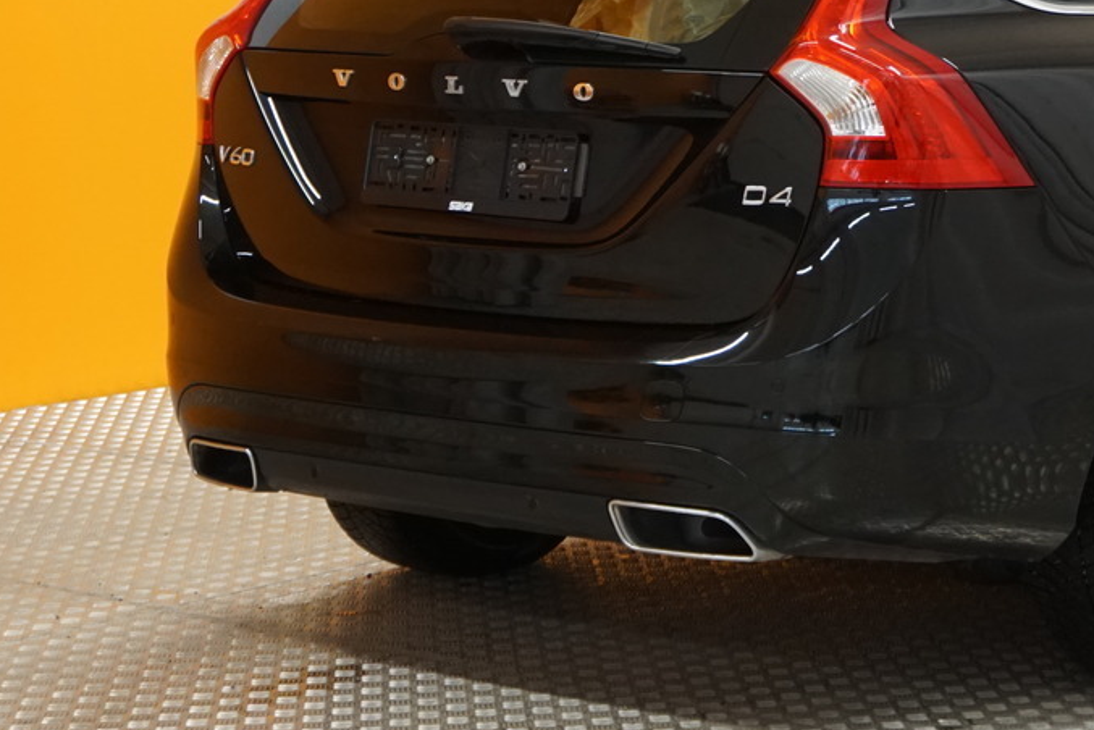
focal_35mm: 111
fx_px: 3380
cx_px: 1044
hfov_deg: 18.0
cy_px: 37
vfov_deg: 12.2
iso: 1000
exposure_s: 1/60
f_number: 5
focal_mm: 31
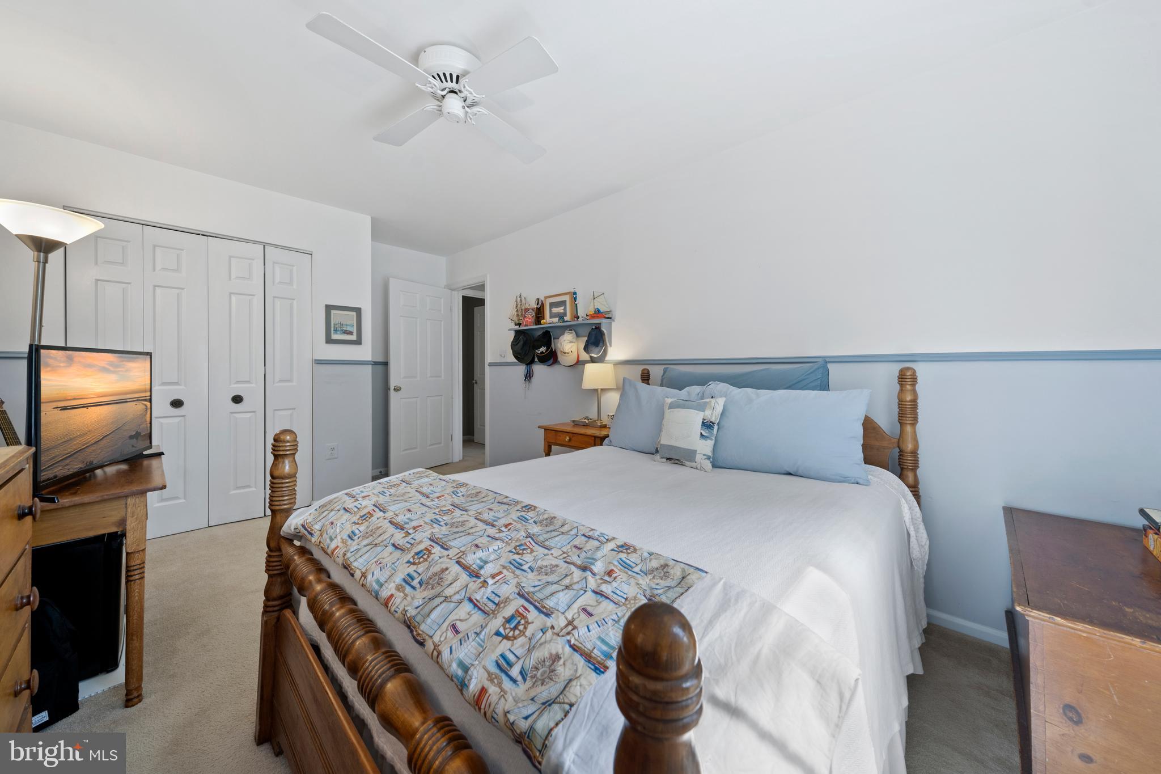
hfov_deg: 112.6
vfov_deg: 90.0
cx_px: 580
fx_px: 387
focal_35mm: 12
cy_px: 387
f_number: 7.1
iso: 250
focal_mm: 12
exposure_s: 1/8
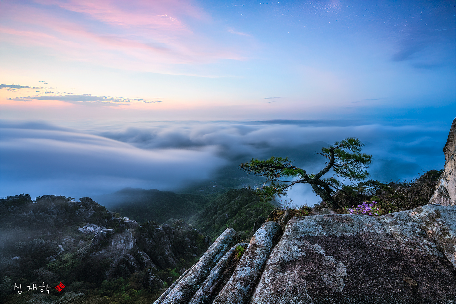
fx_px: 152
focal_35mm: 12
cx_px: 228
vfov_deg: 90.0
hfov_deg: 112.6
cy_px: 152
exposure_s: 1/1.67
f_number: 8
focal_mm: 12
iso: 100
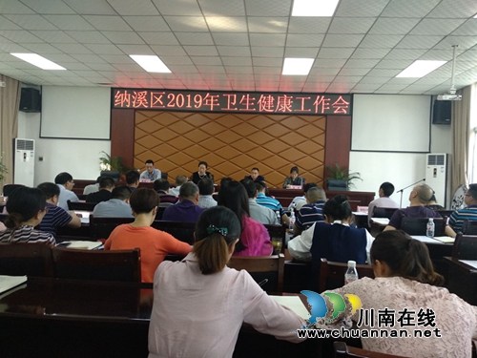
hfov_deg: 67.3
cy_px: 179
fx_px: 358
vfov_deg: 53.1
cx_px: 238
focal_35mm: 26
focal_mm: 3.81
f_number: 2.2
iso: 400
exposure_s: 1/50
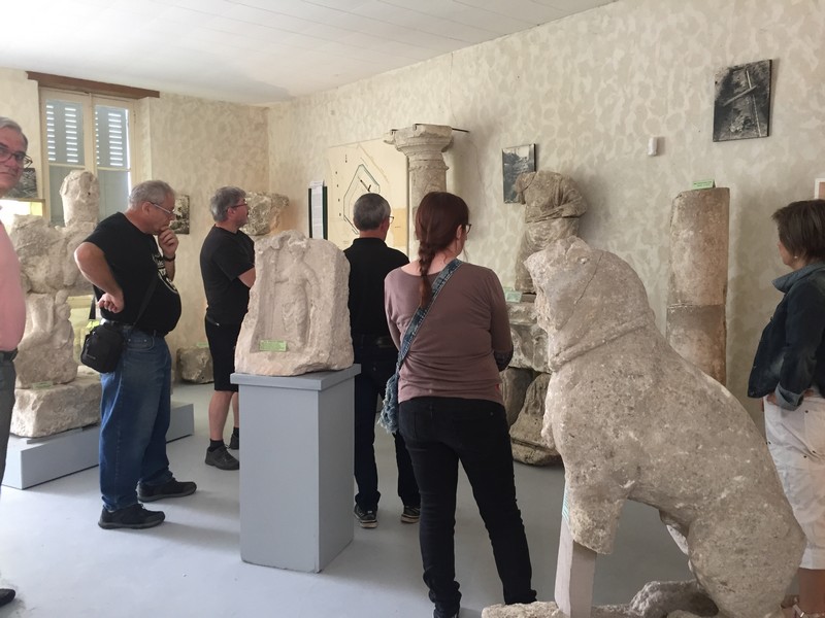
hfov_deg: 61.7
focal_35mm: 29
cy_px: 309
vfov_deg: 48.2
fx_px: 691
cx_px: 412
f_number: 2.2
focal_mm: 4.15
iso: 125
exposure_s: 1/33
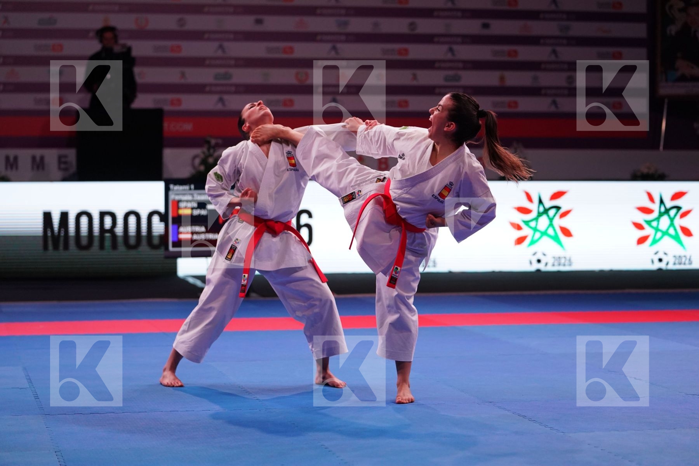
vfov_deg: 15.9
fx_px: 1670
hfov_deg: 23.6
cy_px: 233
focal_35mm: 86
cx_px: 350
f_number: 2.8
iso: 2500
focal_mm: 86
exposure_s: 1/1000
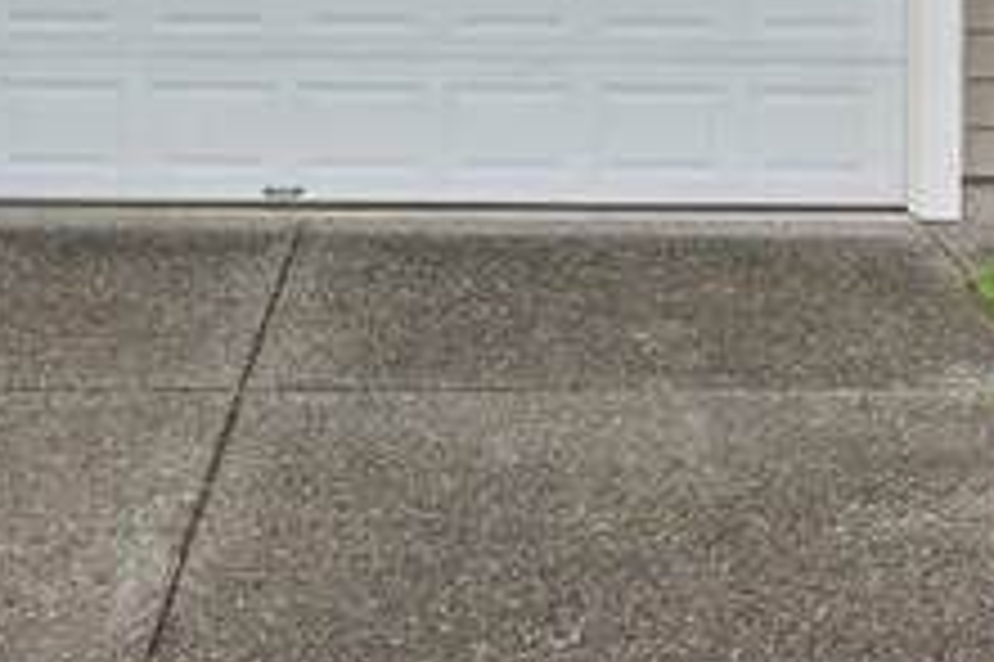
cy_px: -525
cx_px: 333
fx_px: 3035
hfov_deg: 18.5
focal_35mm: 110
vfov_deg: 11.5
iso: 320
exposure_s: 1/25
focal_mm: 19
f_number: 9
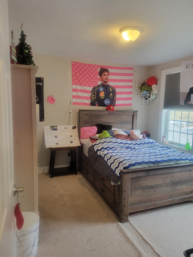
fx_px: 193
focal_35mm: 26
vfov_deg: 67.3
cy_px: 128
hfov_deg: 53.1
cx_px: 96
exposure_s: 1/120
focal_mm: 5.4
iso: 320
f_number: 1.8
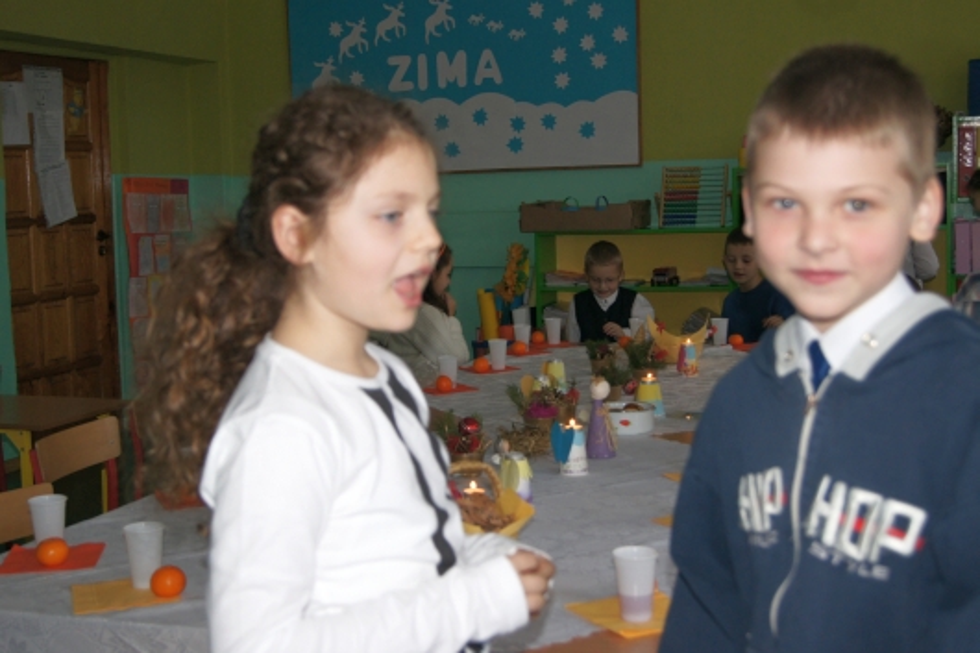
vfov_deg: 25.7
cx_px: 490
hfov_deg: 37.9
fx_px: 1429
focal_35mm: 52
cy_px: 326
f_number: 4.5
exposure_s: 1/60
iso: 500
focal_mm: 35
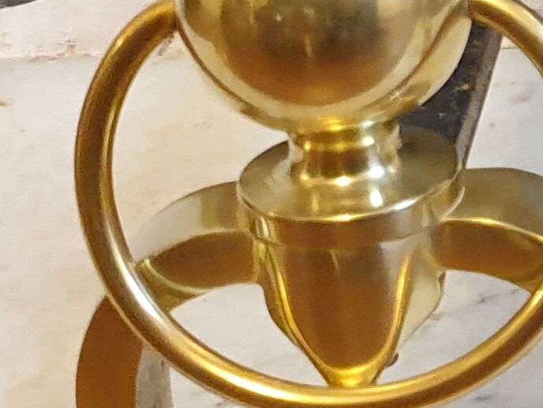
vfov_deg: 9.8
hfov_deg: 12.2
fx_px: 2369
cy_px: 38
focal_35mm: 151
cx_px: 929
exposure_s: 1/50
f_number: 1.5
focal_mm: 4.3
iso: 400
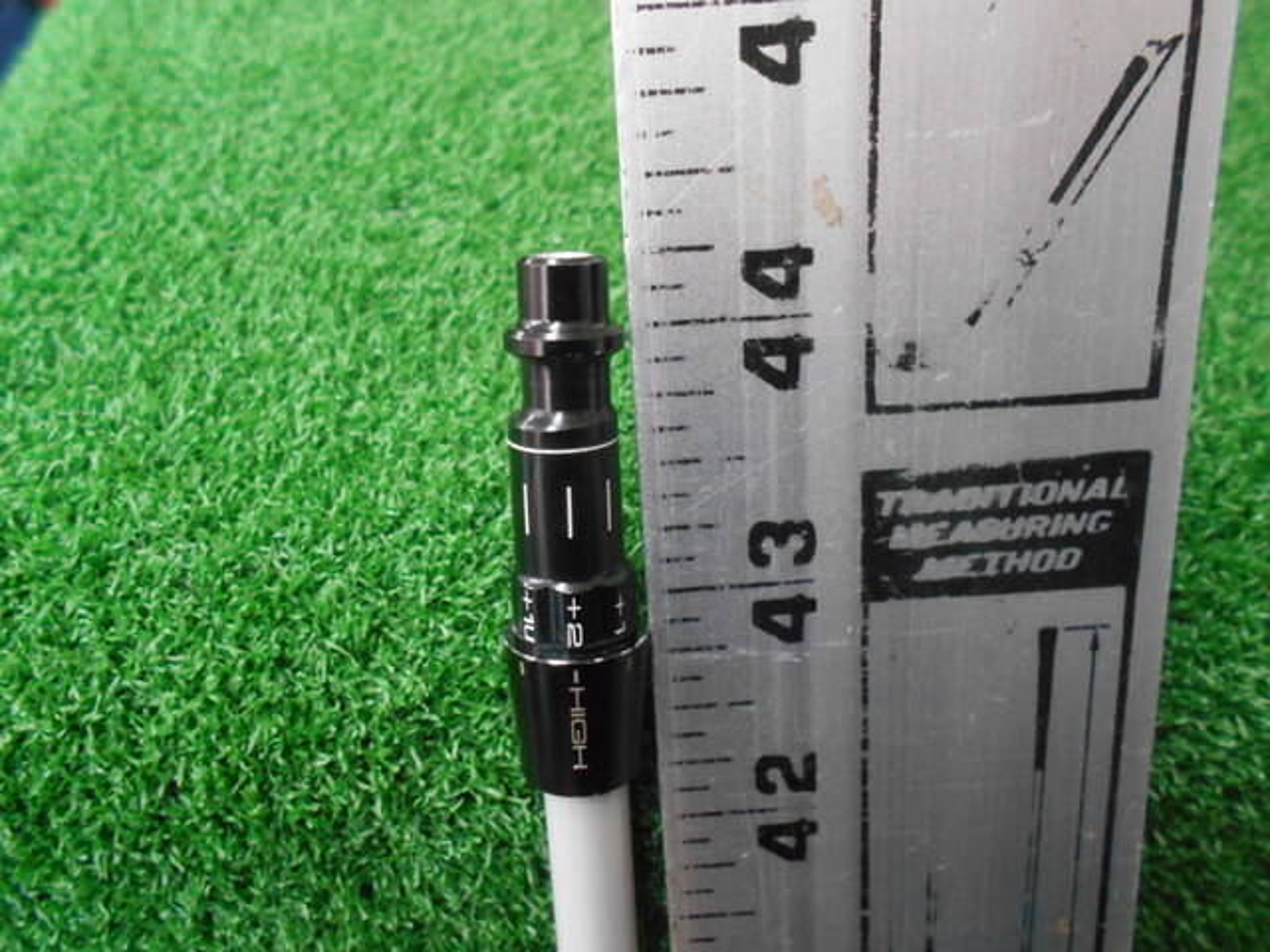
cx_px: 635
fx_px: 954
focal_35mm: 26
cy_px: 476
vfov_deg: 53.1
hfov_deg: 67.3
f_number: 3.2
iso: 800
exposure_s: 1/50
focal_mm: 4.6
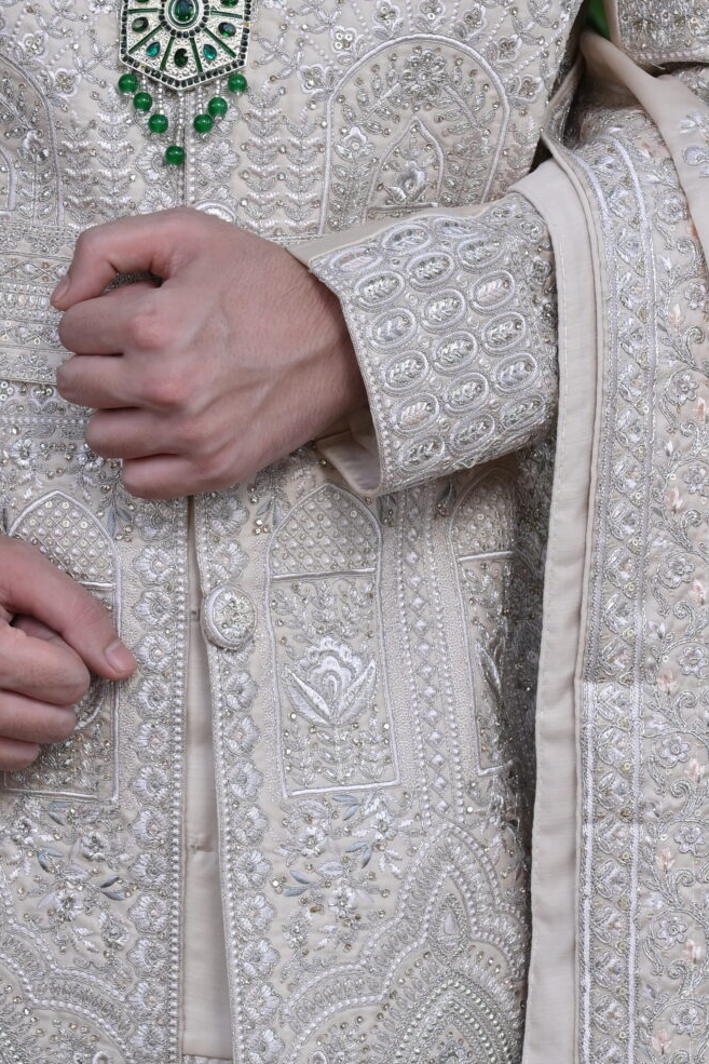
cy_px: 657
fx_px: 3839
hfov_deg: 10.5
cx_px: 193
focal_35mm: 130
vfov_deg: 15.7
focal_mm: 50
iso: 400
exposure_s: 1/200
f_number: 6.3
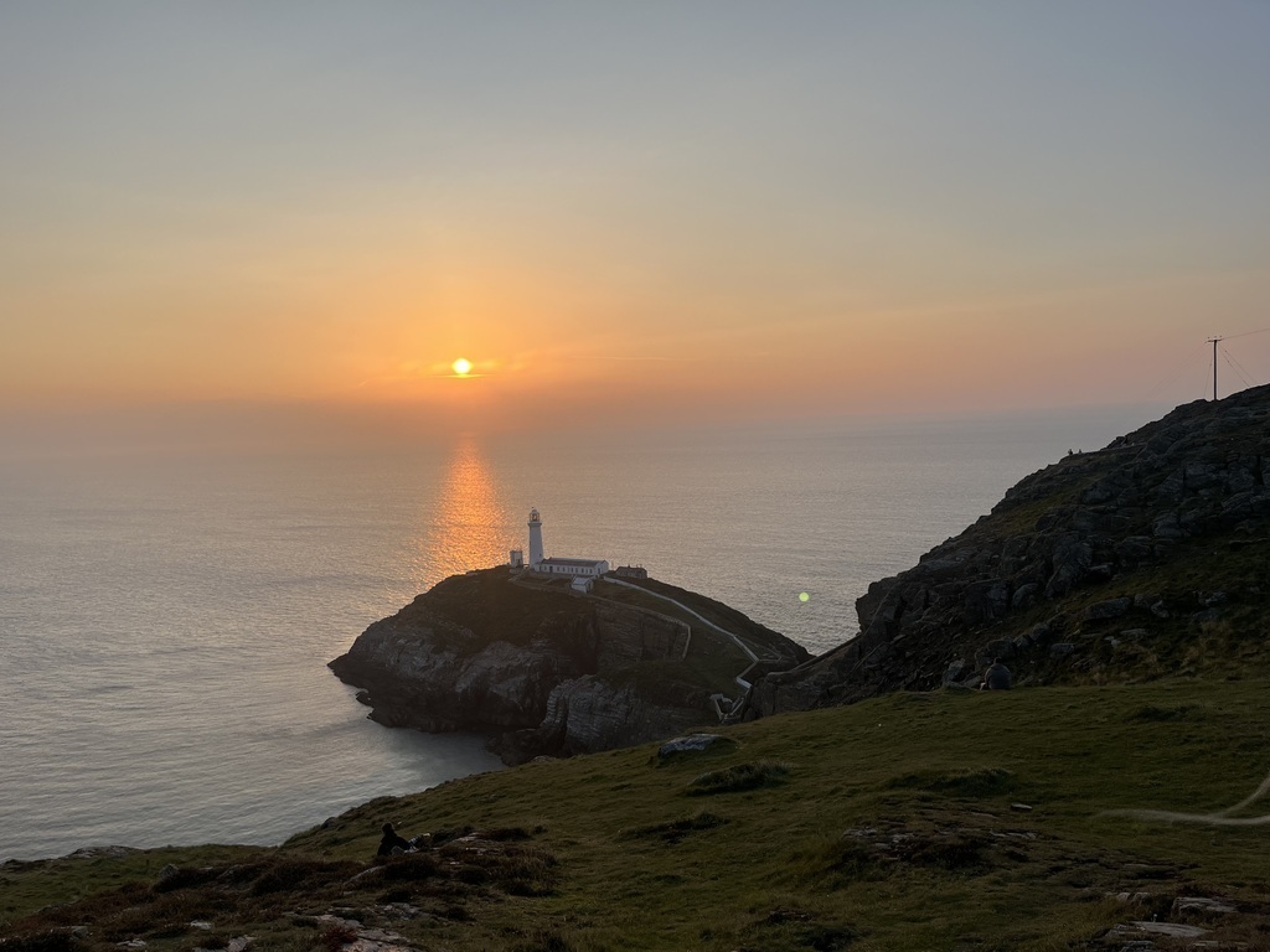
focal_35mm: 26
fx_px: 954
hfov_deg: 67.3
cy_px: 476
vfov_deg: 53.1
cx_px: 635
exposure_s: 1/2513
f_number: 1.6
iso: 50
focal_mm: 5.1
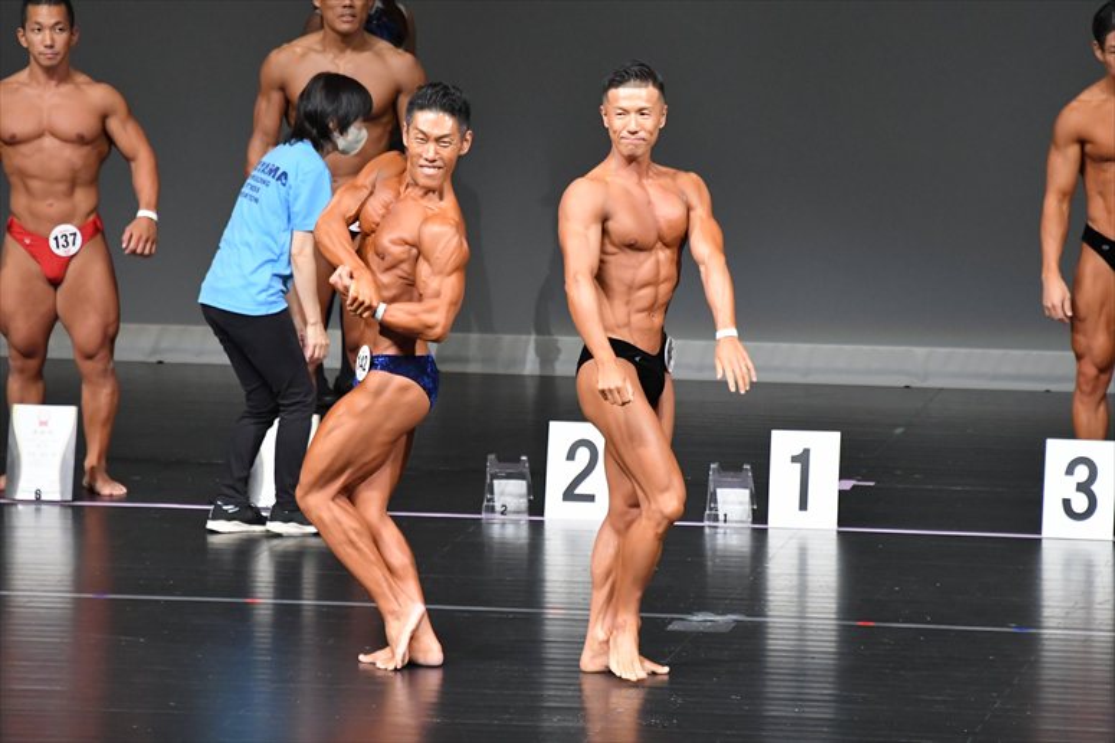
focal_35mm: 315
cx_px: 558
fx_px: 9752
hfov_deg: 6.5
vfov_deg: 4.4
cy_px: 372
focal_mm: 210
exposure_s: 1/400
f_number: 5.6
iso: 5000
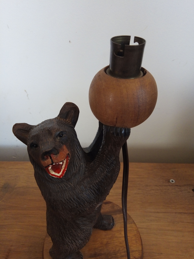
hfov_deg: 49.7
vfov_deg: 63.4
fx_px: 209
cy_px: 130
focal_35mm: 28
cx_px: 97
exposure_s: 1/14.3
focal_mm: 4.52
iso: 254
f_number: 2.2
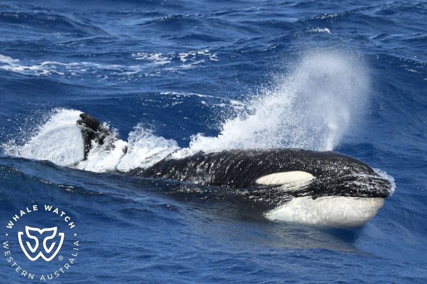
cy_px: 142
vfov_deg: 2.7
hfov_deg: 4.1
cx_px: 214
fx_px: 5929
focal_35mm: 500
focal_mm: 500
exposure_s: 1/8000
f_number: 6.3
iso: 1250
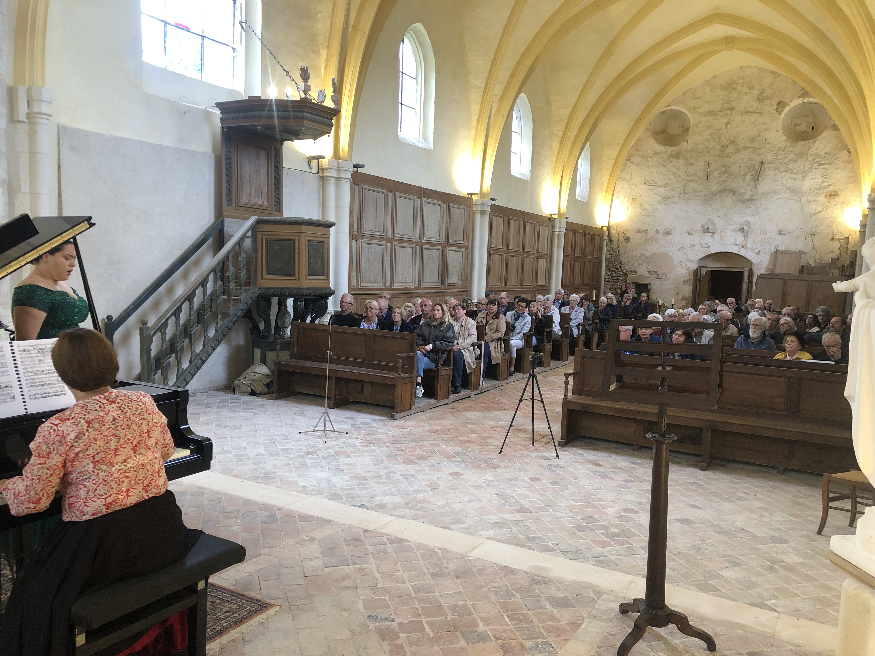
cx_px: 438
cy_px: 328
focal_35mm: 28
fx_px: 708
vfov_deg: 49.7
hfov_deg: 63.4
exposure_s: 1/25
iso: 40
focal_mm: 4
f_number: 1.8
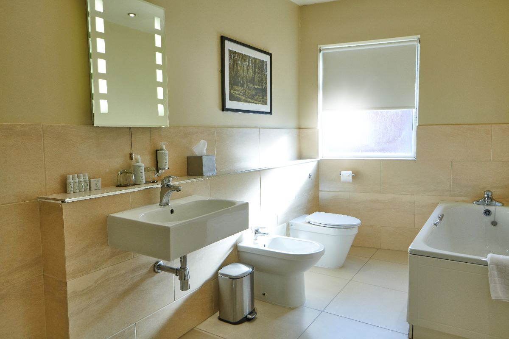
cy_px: 170
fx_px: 353
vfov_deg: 51.3
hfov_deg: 71.5
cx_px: 254
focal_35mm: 25
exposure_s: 1/50
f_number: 9
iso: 500
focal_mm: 25
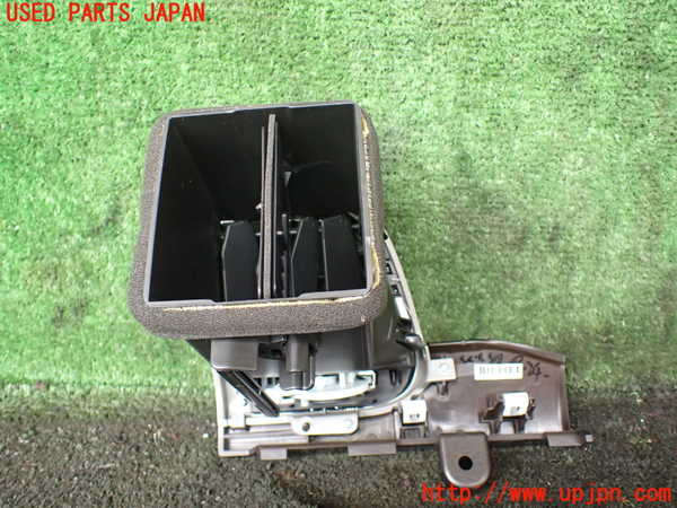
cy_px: 254
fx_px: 587
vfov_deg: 46.8
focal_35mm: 30
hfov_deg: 60.0
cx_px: 338
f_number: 2.3
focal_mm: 5.4
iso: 640
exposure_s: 1/125
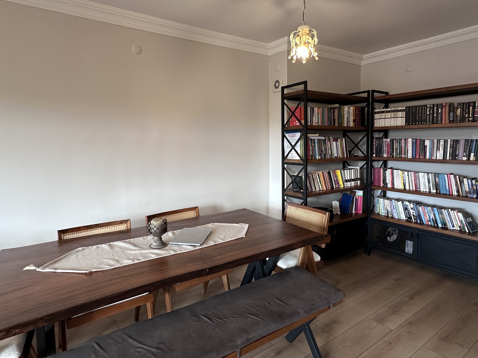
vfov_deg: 63.3
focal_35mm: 21
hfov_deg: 78.9
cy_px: 162
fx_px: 290
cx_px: 228
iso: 200
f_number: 2.2
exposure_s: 1/50
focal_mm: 2.22
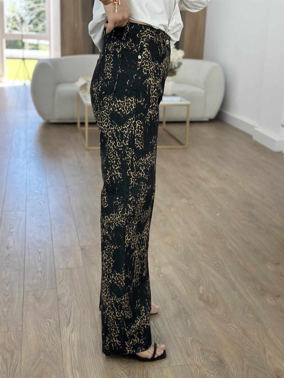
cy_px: 189
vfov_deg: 39.7
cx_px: 142
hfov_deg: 30.3
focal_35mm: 48
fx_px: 525
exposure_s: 1/170
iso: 80
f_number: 1.78
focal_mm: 6.86
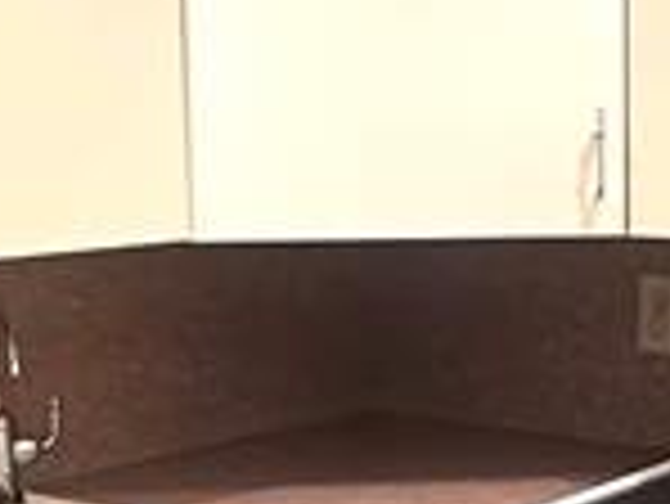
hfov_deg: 20.1
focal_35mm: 96
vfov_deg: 15.4
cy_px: 324
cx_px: 576
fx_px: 1860
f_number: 2.2
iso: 320
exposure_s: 1/60
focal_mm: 2.22
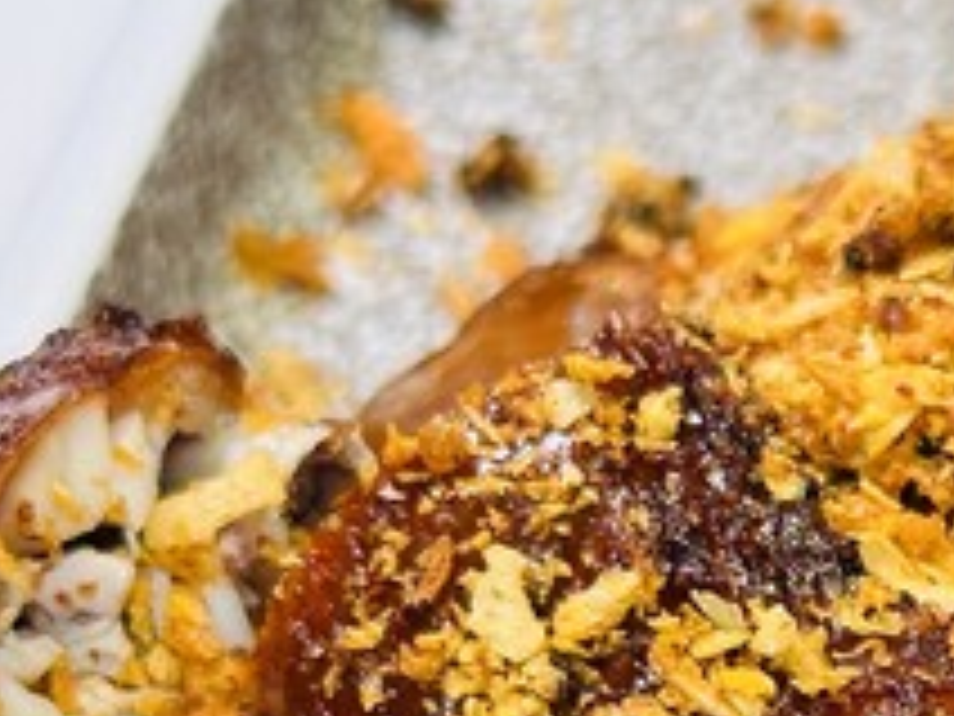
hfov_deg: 10.1
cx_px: 1246
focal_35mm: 192
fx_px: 5291
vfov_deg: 7.6
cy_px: 921
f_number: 1.78
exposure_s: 1/60
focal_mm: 6.86
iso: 100
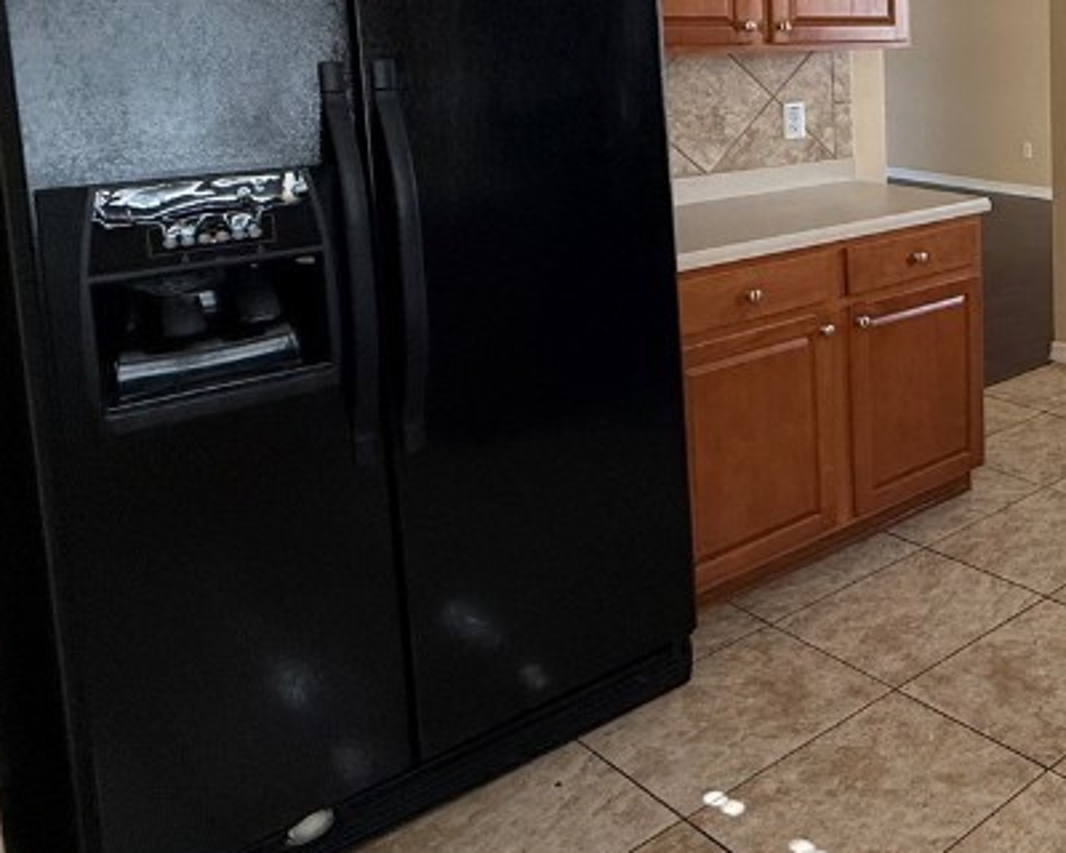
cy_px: 123
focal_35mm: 35
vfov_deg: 39.8
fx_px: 1104
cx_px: 1282
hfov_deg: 38.2
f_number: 2.2
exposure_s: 1/99
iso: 160
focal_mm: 2.22
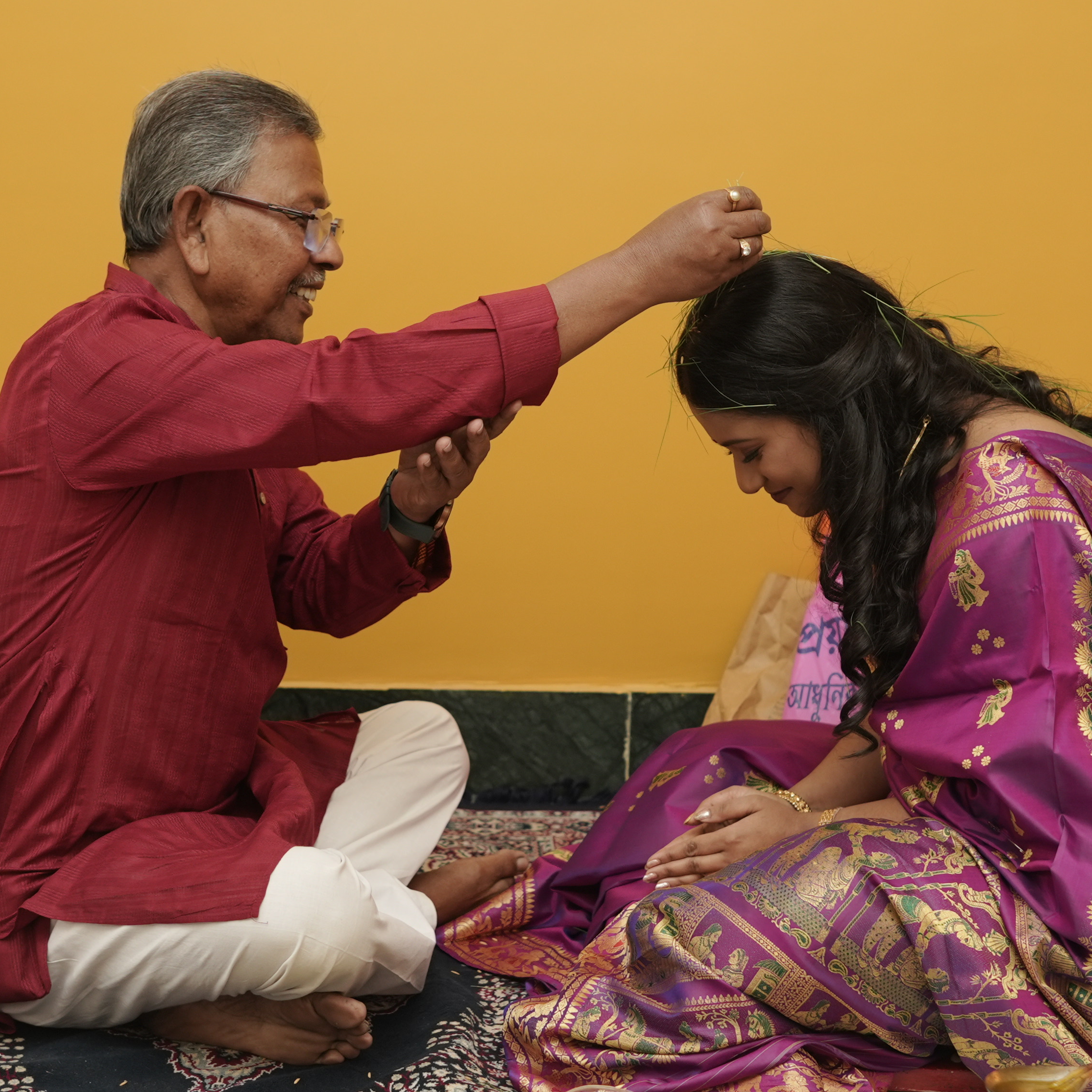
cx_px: 517
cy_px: 586
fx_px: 2213
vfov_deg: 27.7
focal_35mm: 62
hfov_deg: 27.7
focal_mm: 24
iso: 250
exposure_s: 1/200
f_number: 2.2
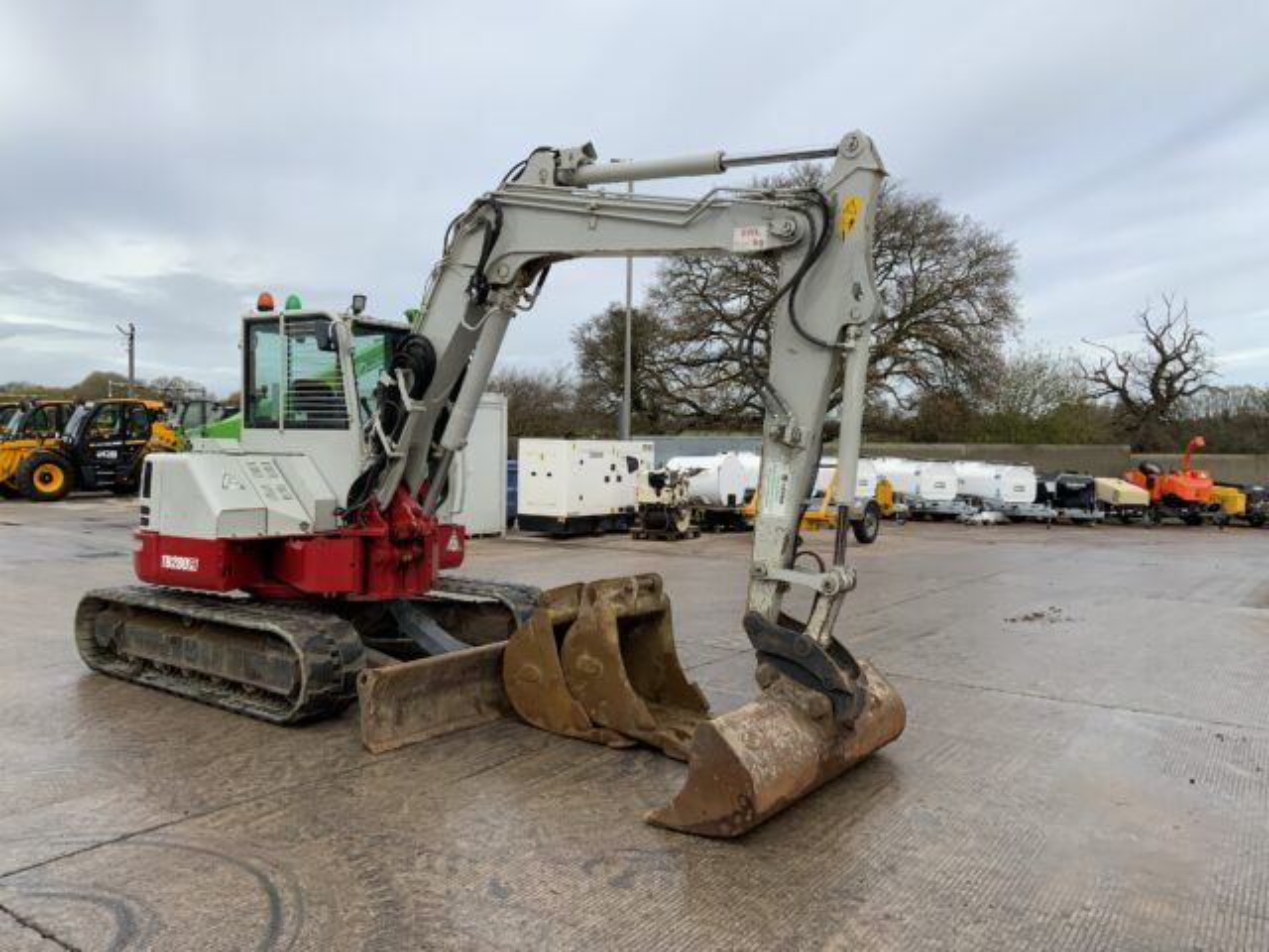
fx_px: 1063
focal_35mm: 29
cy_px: 476
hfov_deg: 61.7
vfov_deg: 48.2
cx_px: 634
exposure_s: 1/346
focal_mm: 3
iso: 16
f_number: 1.8
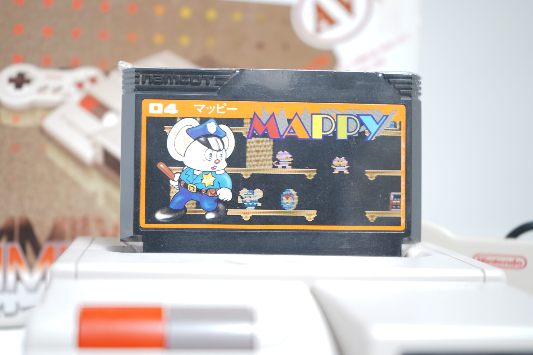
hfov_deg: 31.4
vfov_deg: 21.2
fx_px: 947
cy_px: 179
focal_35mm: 64
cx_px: 264
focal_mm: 63
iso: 64
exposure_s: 1/1.6
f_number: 5.6
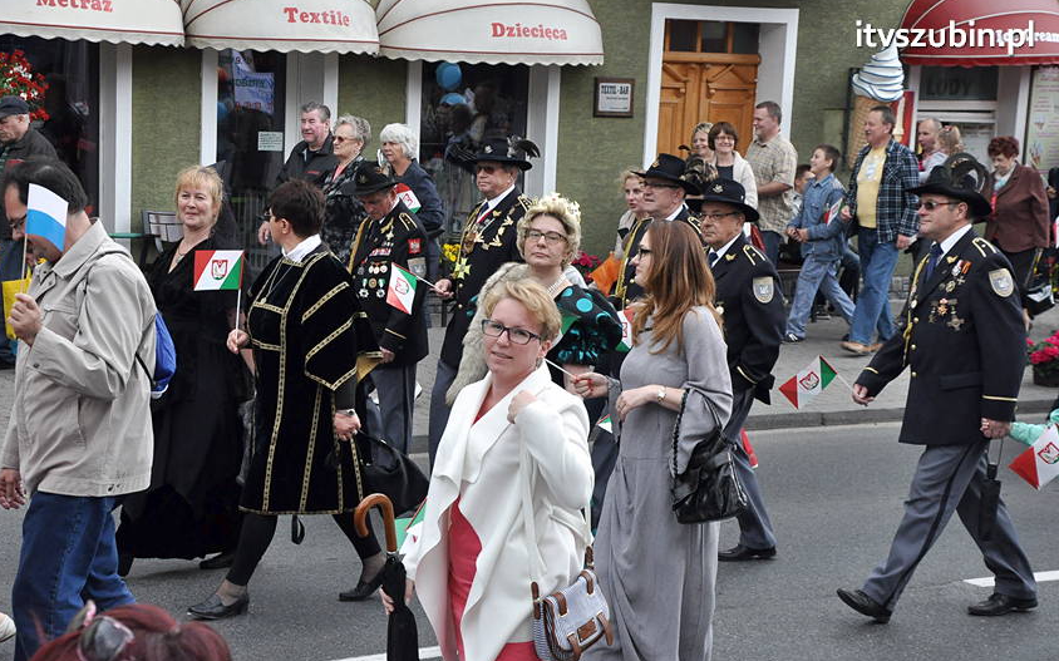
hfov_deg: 25.8
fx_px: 2308
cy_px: 347
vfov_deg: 16.3
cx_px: 528
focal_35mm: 80
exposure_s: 1/640
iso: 1250
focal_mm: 52
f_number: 10
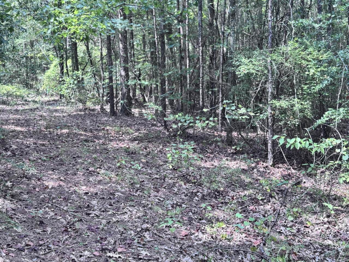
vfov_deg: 30.3
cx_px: 174
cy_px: 131
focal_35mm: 48
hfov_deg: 39.7
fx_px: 484
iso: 64
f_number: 1.78
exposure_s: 1/223
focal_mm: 6.76
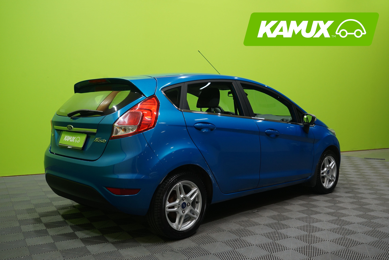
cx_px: 194
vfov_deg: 37.9
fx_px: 378
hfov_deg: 54.4
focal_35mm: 35
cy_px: 130
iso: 800
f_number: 5.6
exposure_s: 1/20
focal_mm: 35
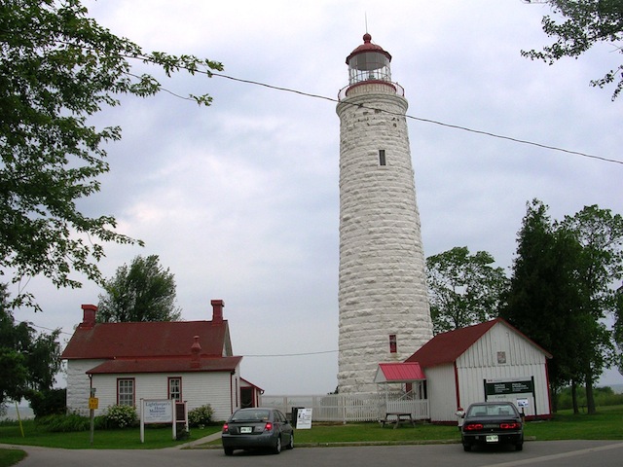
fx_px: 684
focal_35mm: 38
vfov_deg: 37.7
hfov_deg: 49.0
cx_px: 312
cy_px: 234
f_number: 5.6
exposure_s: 1/358
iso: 71
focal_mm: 5.8
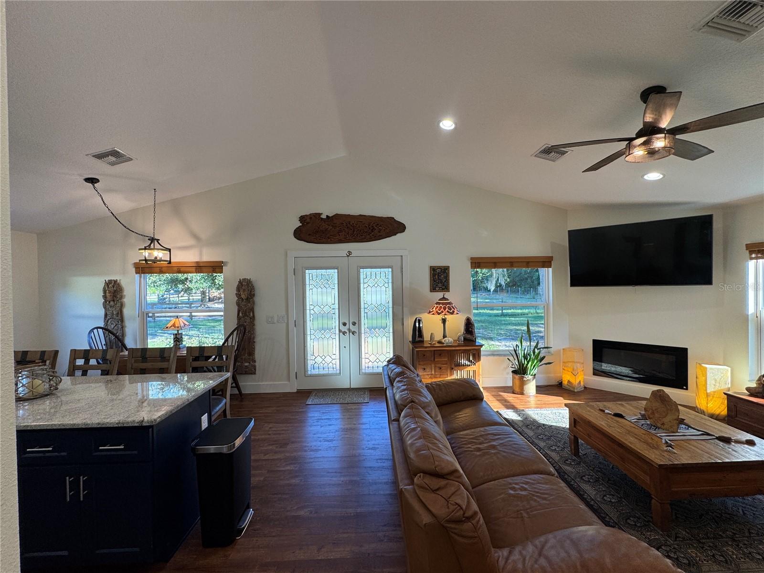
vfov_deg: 85.7
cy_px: 286
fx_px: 309
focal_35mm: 14
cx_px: 382
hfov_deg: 102.1
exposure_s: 1/120
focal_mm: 2.22
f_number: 2.2
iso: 100
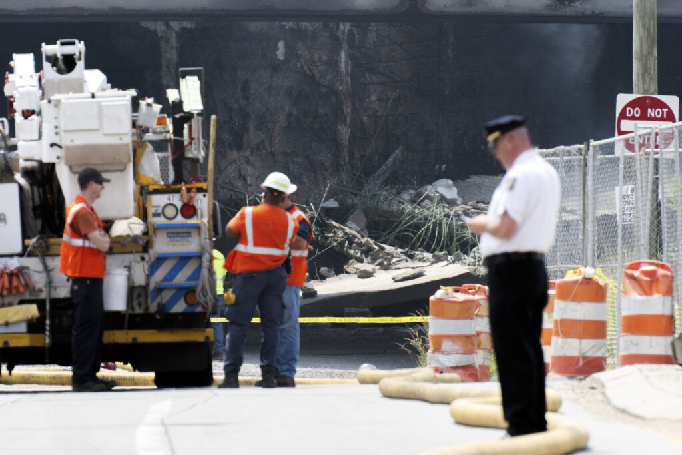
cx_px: 341
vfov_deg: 2.3
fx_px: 11367
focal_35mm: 600
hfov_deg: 3.4
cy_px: 228
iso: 800
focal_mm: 600
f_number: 11
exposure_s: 1/500
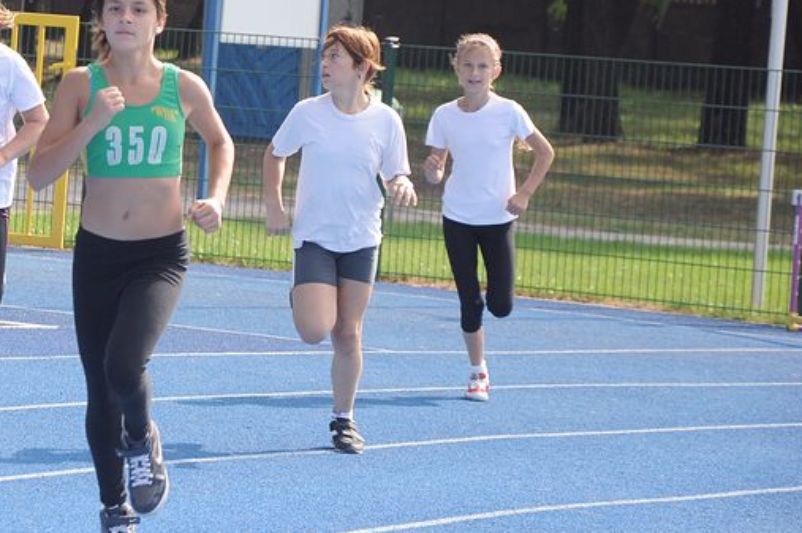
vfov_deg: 5.2
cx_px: 155
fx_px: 5872
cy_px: 137
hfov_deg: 7.8
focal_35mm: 264
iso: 400
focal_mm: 105
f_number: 6.3
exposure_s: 1/640
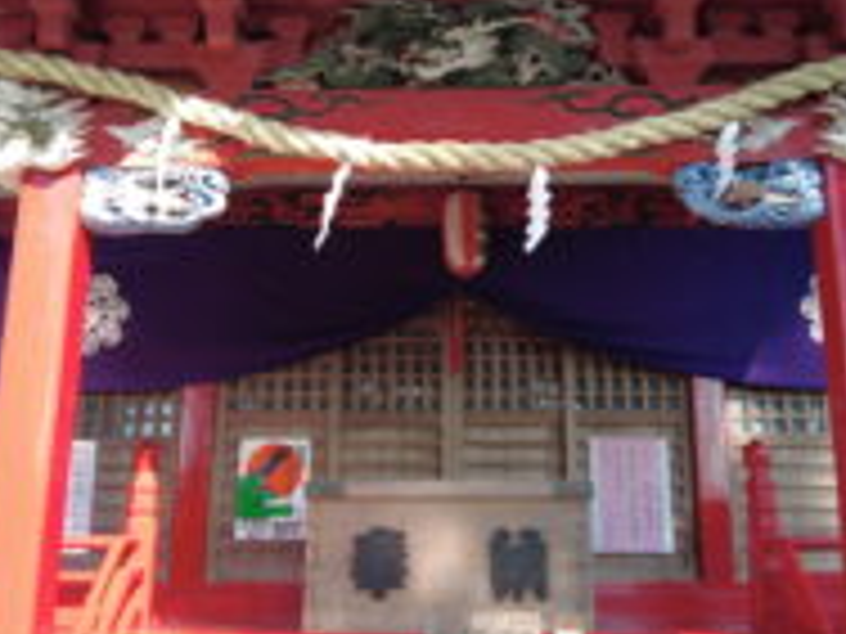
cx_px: 448
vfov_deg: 36.0
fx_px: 978
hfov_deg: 46.8
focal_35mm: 40
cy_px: 321
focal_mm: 4.4
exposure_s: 1/160
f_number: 1.8
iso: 100
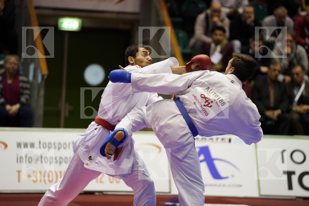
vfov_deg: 7.2
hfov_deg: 10.8
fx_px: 1639
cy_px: 103
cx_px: 154
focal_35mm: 191
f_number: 2.8
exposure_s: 1/1000
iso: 4000
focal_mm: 191
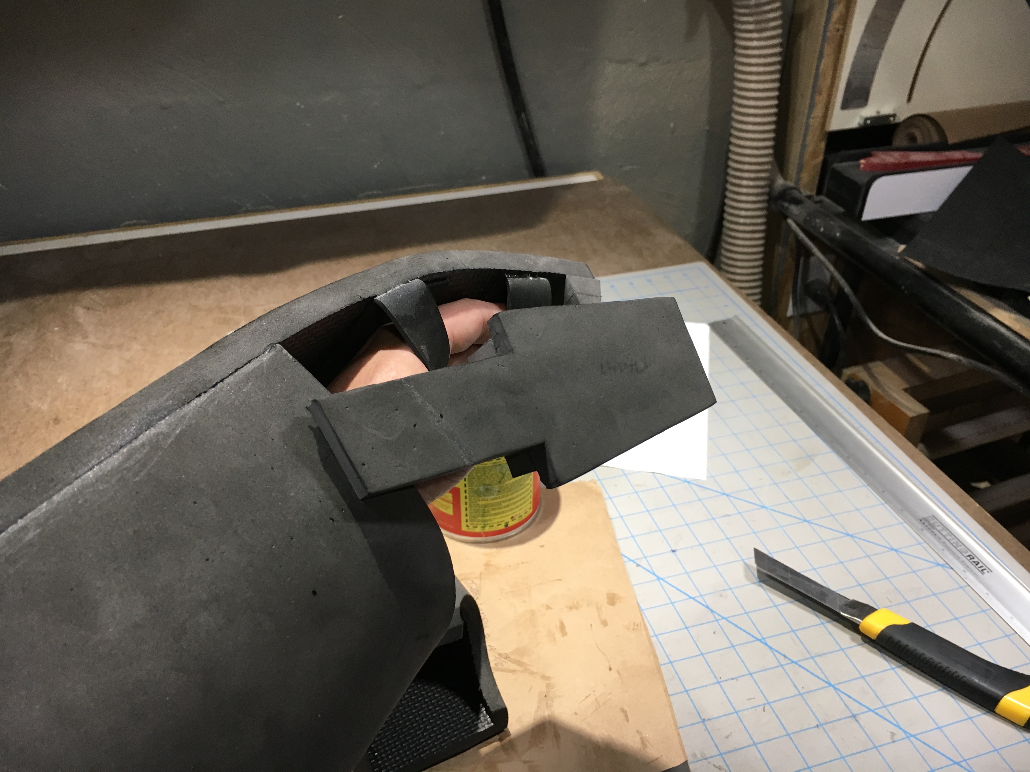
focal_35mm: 29
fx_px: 863
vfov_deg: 48.2
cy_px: 386
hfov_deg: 61.7
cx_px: 515
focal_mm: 4.15
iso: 40
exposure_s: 1/30
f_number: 2.2
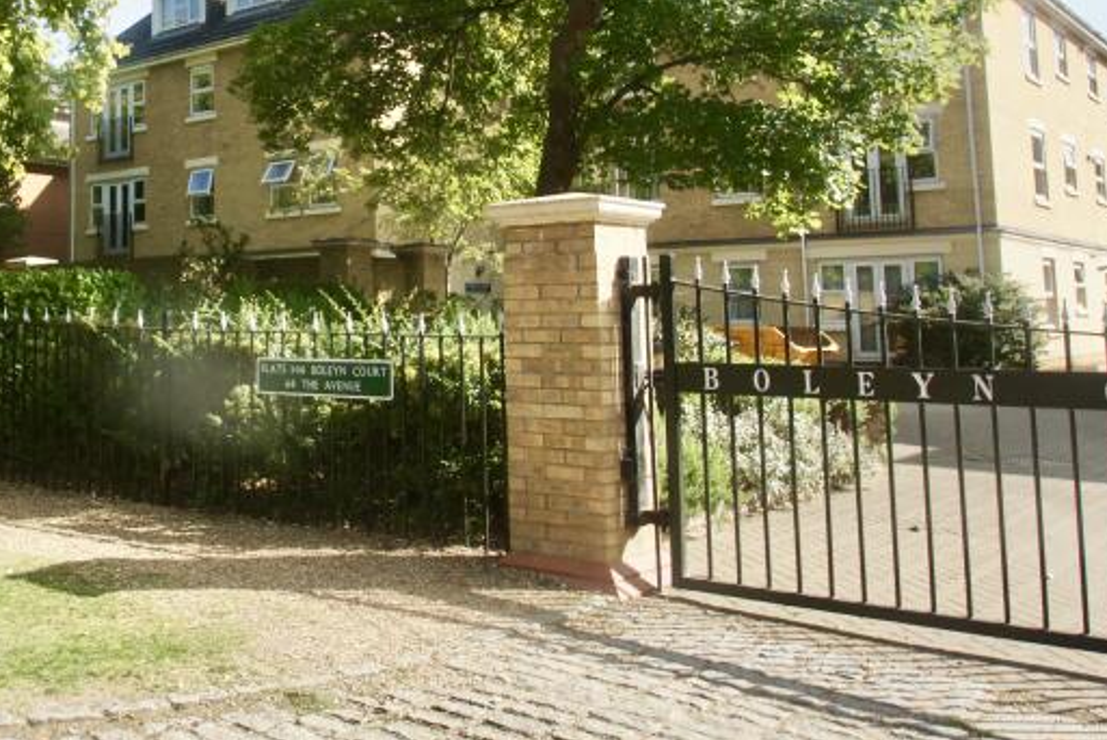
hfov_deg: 50.0
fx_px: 1108
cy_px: 146
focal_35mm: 36
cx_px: 223
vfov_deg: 35.7
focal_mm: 12
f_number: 8
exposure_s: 1/250
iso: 200
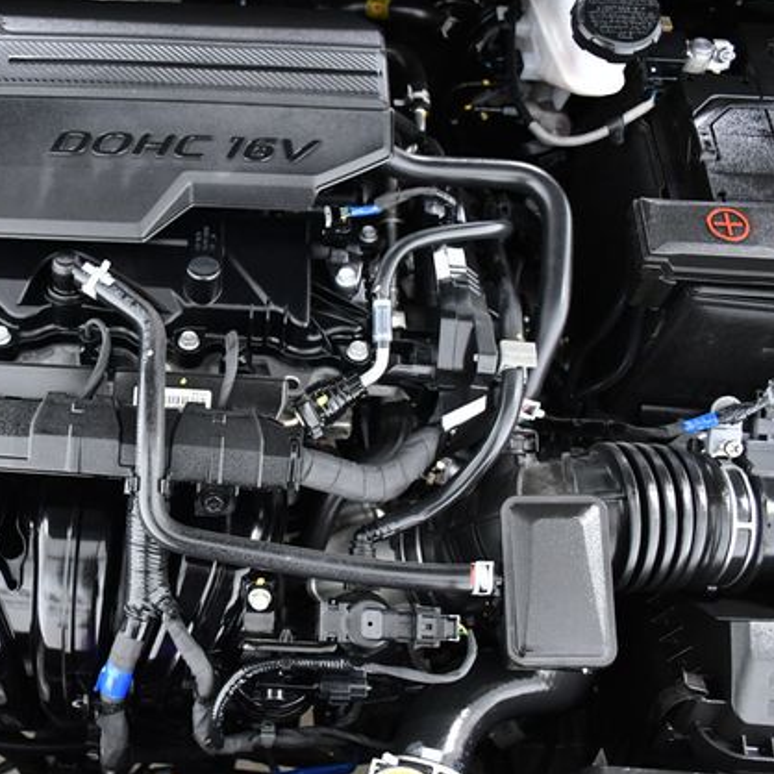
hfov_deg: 41.5
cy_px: 387
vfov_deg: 42.8
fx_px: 987
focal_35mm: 39
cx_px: 185
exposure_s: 1/60
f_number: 4
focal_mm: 20
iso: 2500
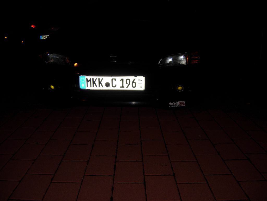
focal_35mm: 36
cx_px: 134
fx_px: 278
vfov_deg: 39.7
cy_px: 100
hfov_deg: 51.4
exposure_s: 1/45.2
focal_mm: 7.5
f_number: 2.7
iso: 50
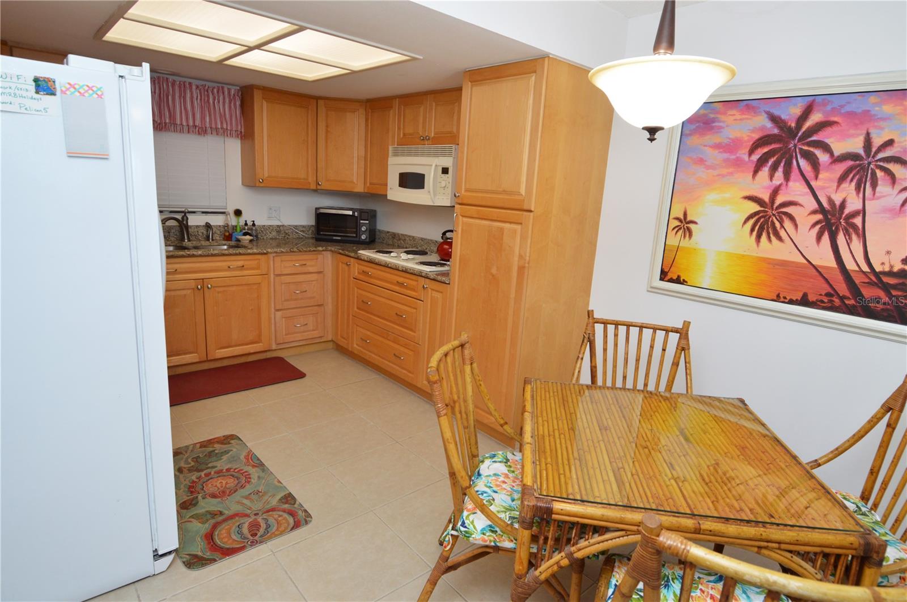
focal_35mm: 18
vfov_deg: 67.3
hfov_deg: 90.1
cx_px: 454
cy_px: 301
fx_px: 453
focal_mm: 12
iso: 400
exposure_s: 1/80
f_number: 4.5
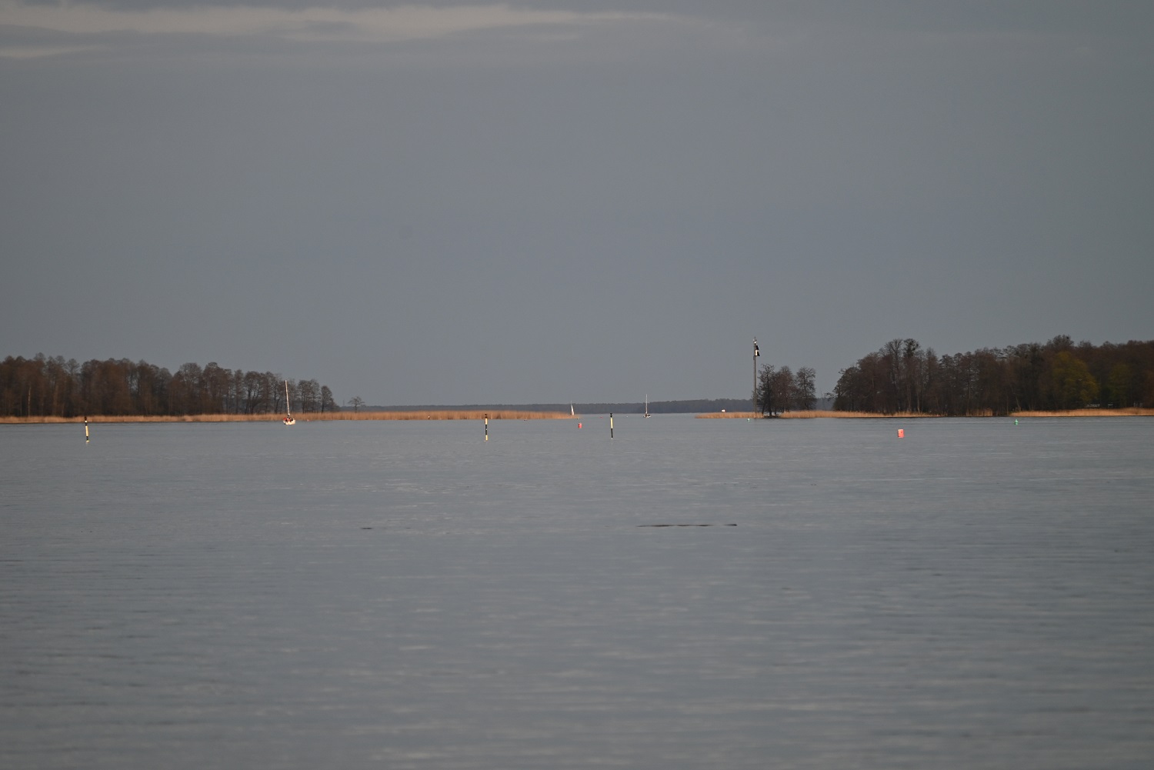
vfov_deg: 4.6
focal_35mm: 300
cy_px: 385
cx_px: 577
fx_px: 9619
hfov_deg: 6.9
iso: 400
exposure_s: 1/800
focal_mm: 300
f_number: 5.6
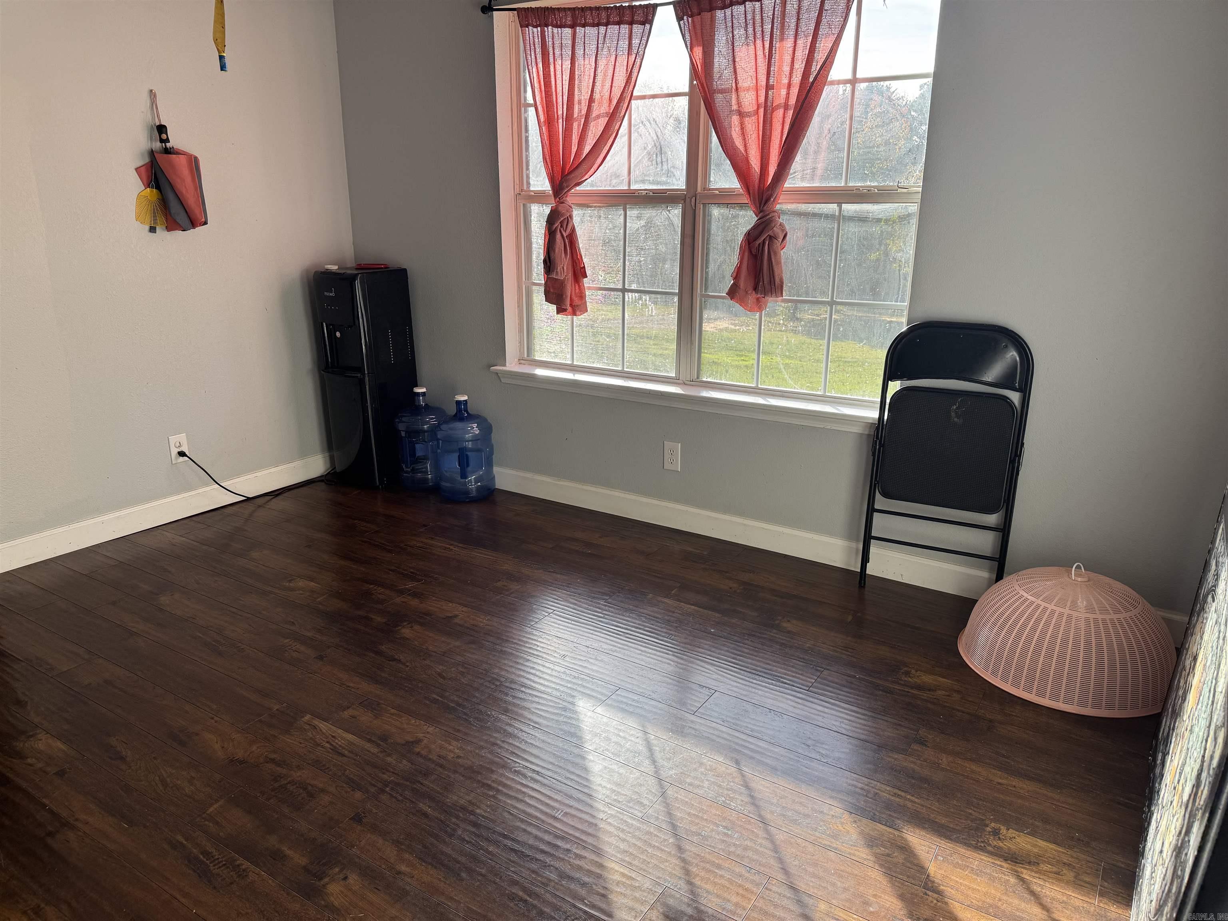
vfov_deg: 56.8
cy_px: 460
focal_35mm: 24
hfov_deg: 71.6
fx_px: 851
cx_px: 614
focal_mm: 6.76
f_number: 1.78
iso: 80
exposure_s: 1/321
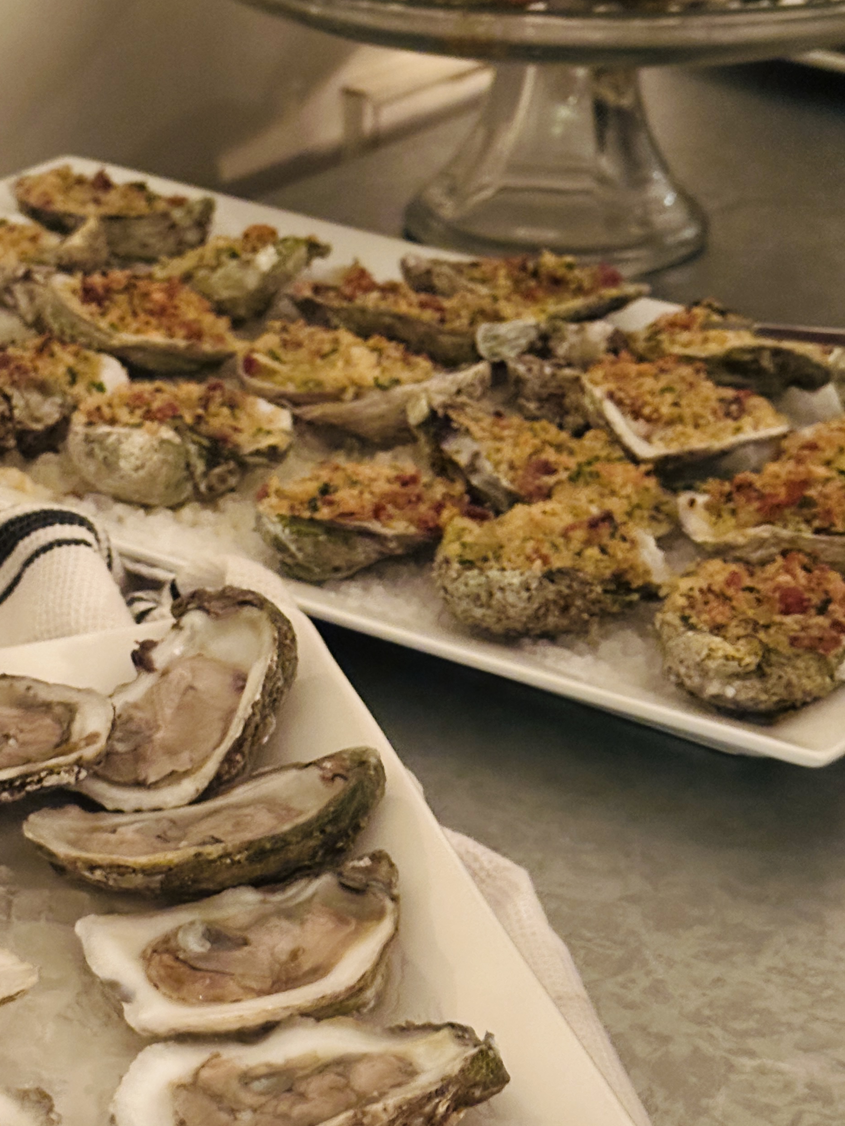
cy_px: 644
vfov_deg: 25.0
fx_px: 2538
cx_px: 246
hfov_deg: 18.8
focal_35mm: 78
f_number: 1.78
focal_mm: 6.86
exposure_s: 1/24
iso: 640
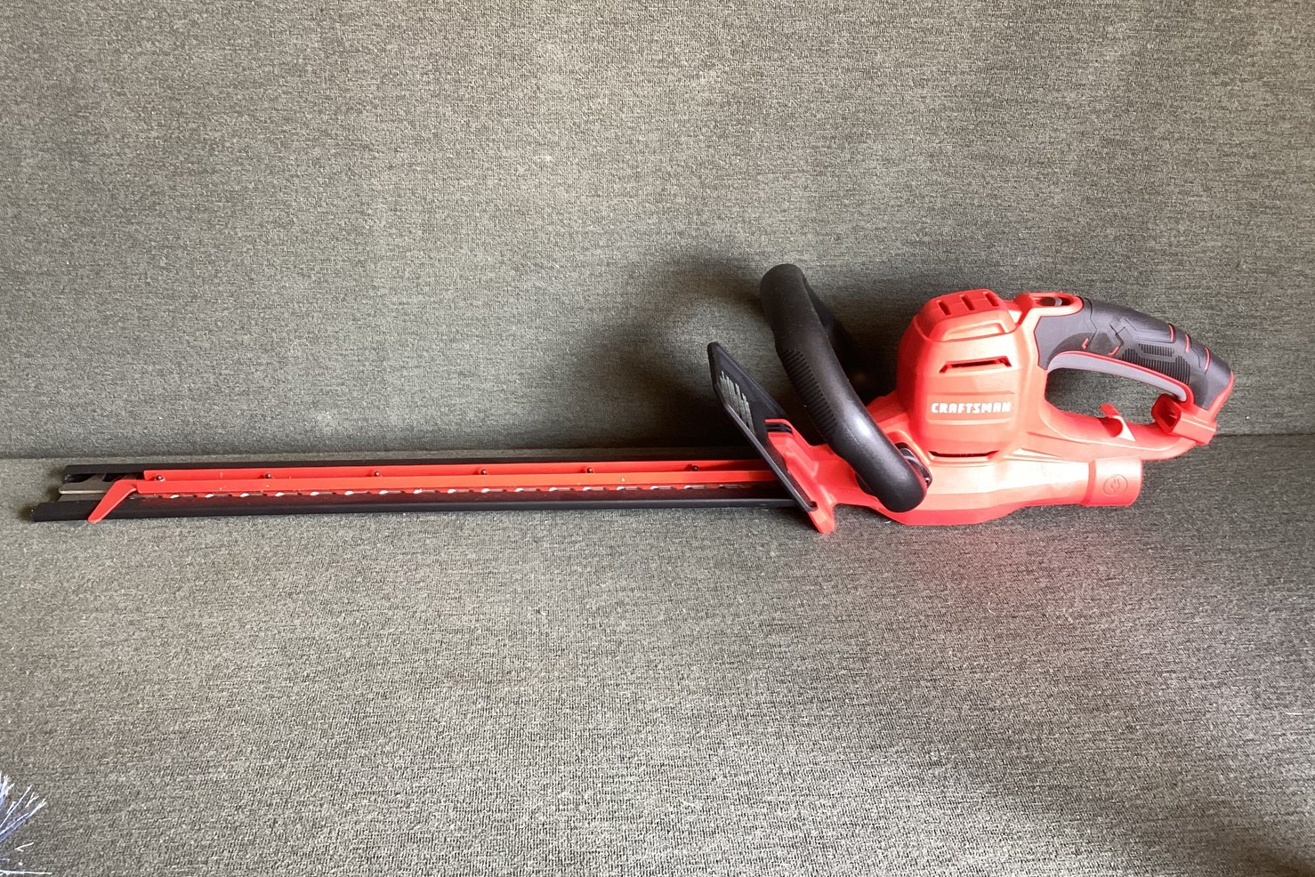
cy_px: 430
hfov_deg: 57.2
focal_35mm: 33
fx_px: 1206
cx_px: 655
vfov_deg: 40.0
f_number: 2.4
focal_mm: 3.3
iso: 200
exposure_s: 1/50
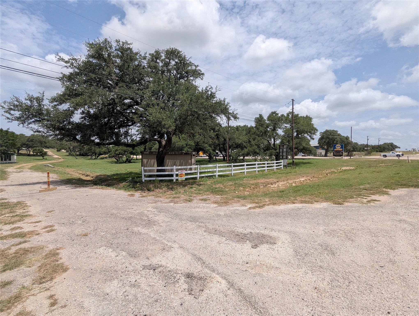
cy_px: 158
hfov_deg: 94.4
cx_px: 210
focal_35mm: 16
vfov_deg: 78.2
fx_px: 194
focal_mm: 2.35
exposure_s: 1/2817
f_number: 2.2
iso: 51
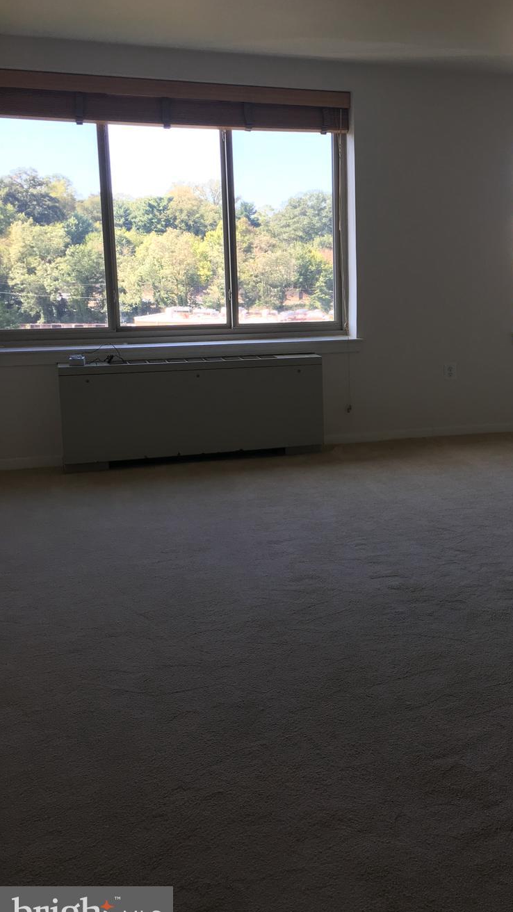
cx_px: 400
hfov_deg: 31.3
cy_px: 409
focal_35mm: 37
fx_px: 895
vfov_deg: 53.9
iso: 32
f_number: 2.2
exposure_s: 1/100
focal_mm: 4.15
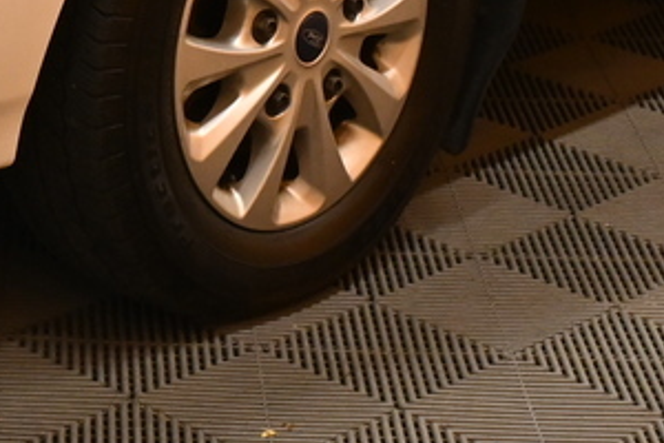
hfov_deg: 12.6
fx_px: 2988
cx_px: 168
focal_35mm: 162
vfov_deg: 7.9
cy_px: -620
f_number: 6.3
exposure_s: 1/30
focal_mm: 20
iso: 800
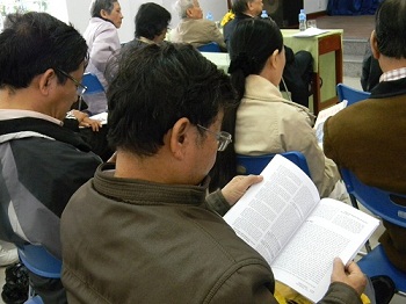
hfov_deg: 40.5
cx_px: 203
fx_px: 551
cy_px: 152
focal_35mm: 47
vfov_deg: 30.8
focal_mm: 8.6
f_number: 3.9
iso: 400
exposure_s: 1/25.1
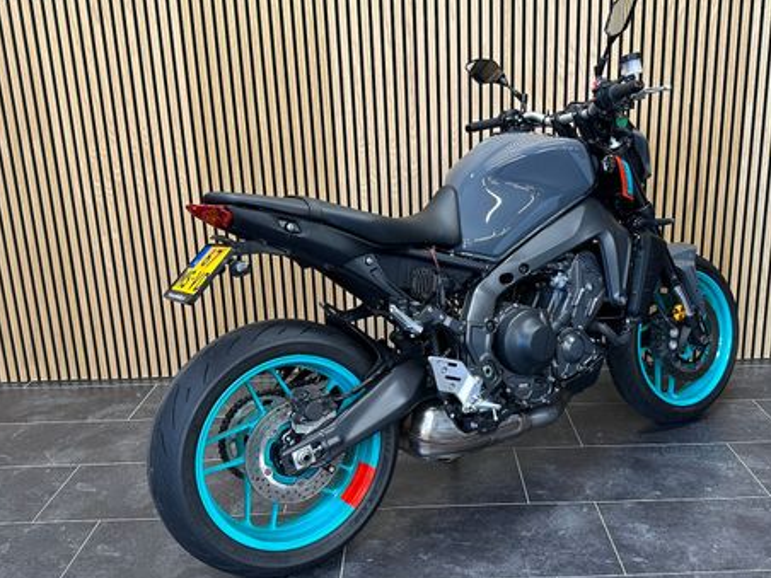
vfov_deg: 41.8
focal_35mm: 34
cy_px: 293
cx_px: 437
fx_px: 757
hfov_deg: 53.8
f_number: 1.78
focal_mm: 6.86
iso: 160
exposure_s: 1/50
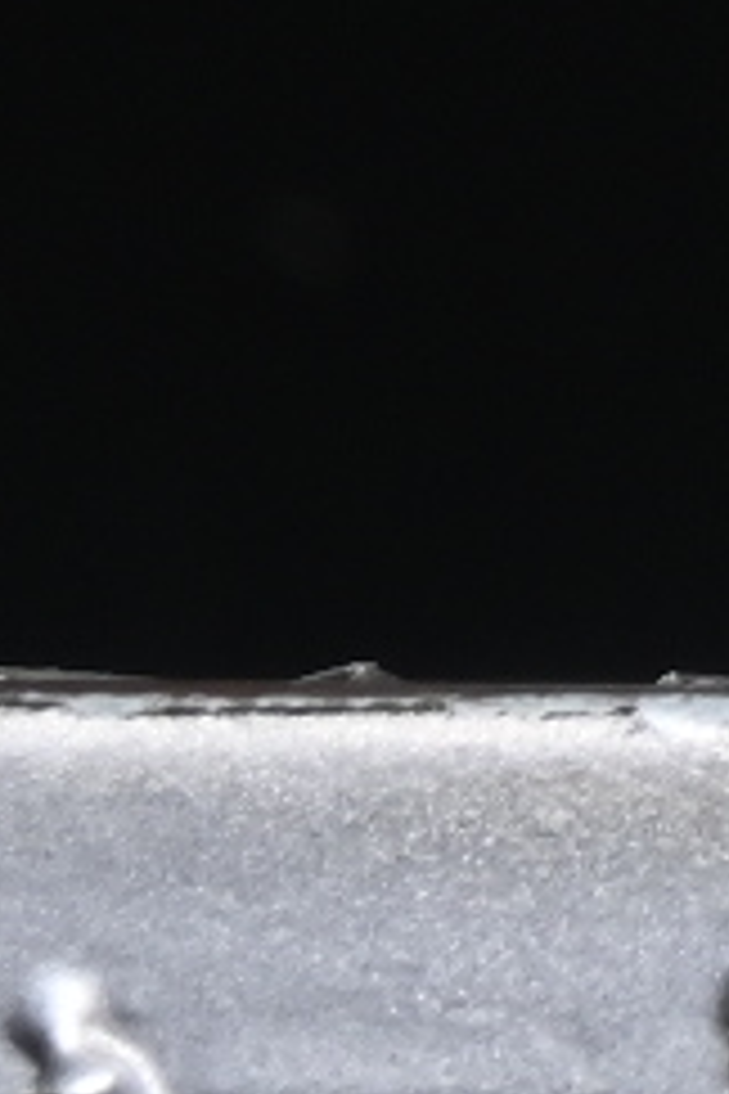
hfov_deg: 1.6
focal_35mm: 859
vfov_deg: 2.4
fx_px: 26090
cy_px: -1886
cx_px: 4432
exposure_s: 1/60
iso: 160
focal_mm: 50
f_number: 6.3
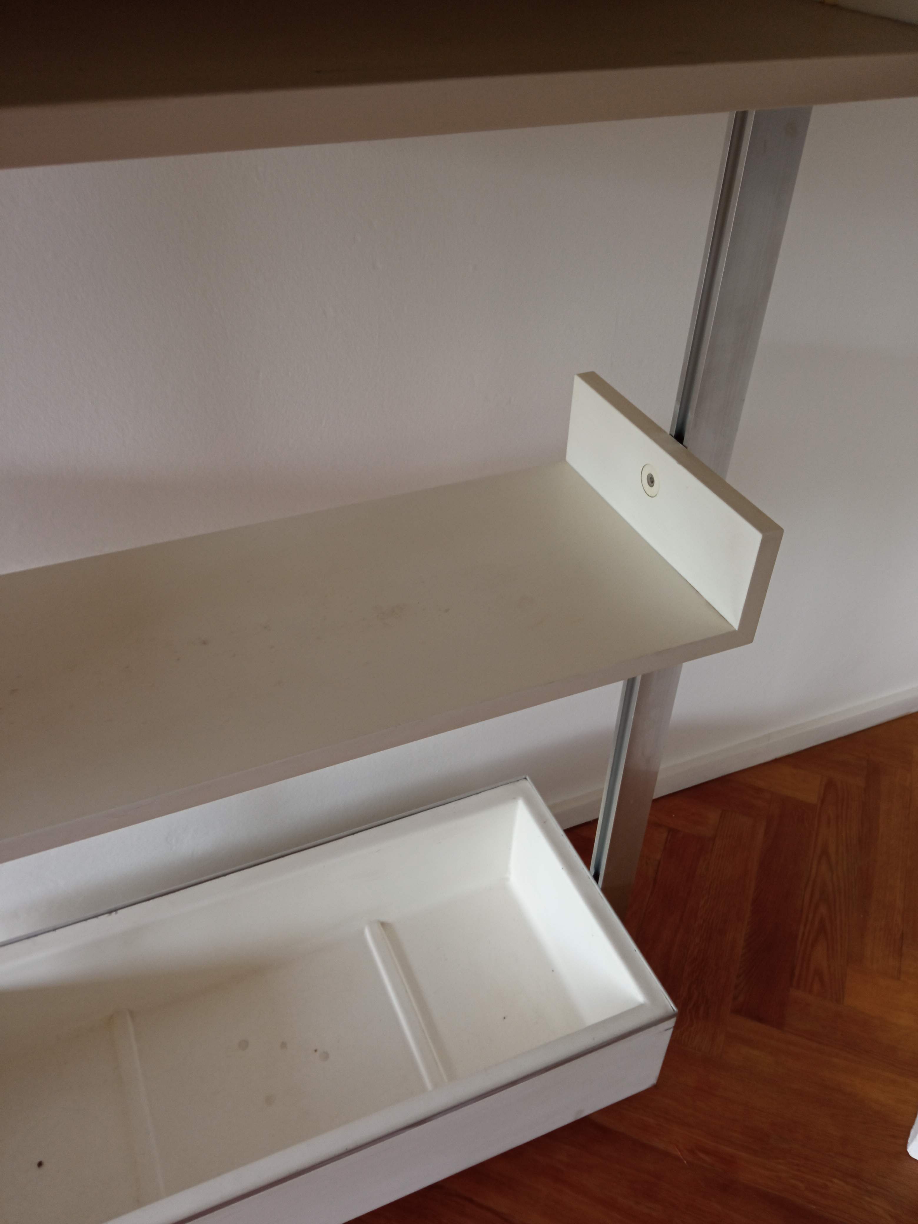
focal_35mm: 27
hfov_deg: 51.4
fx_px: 955
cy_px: 612
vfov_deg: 65.3
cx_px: 459
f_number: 2.2
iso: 184
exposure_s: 1/33.3
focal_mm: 3.79
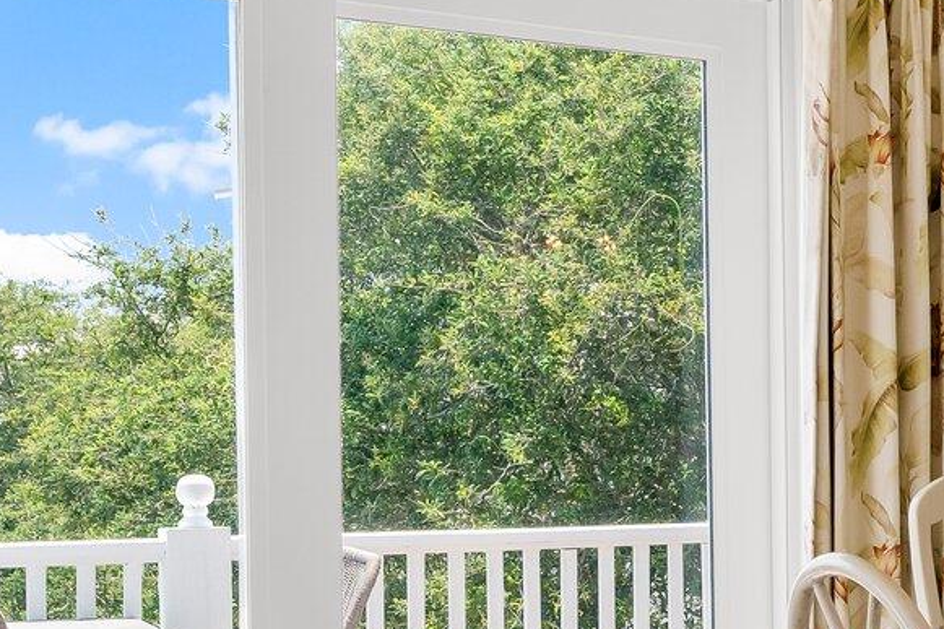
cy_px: 461
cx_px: 1467
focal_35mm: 74
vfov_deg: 18.3
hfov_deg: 22.0
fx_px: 1940
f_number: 8
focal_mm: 21
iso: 640
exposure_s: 1/100
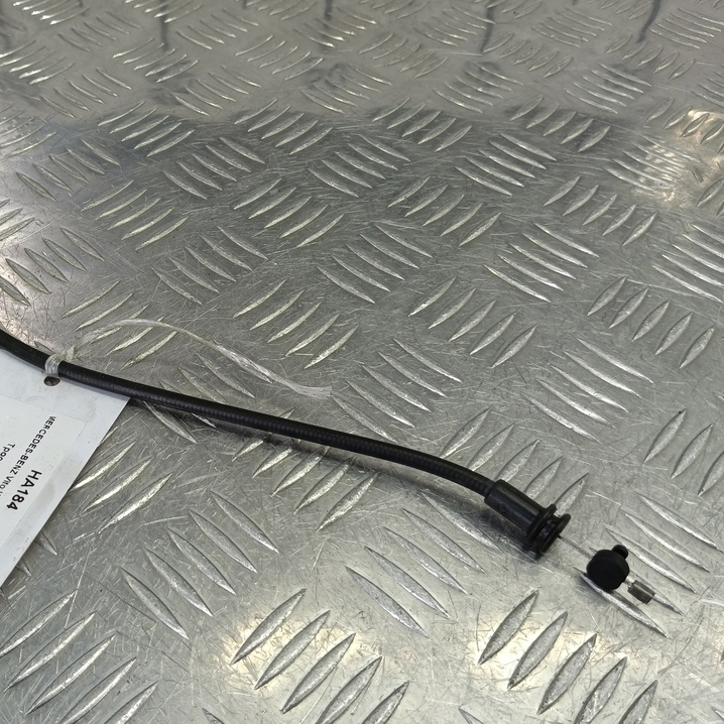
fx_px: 686
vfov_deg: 55.6
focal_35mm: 29
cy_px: 384
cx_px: 236
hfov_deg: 54.4
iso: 95
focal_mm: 4.11
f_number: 1.6
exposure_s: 1/50
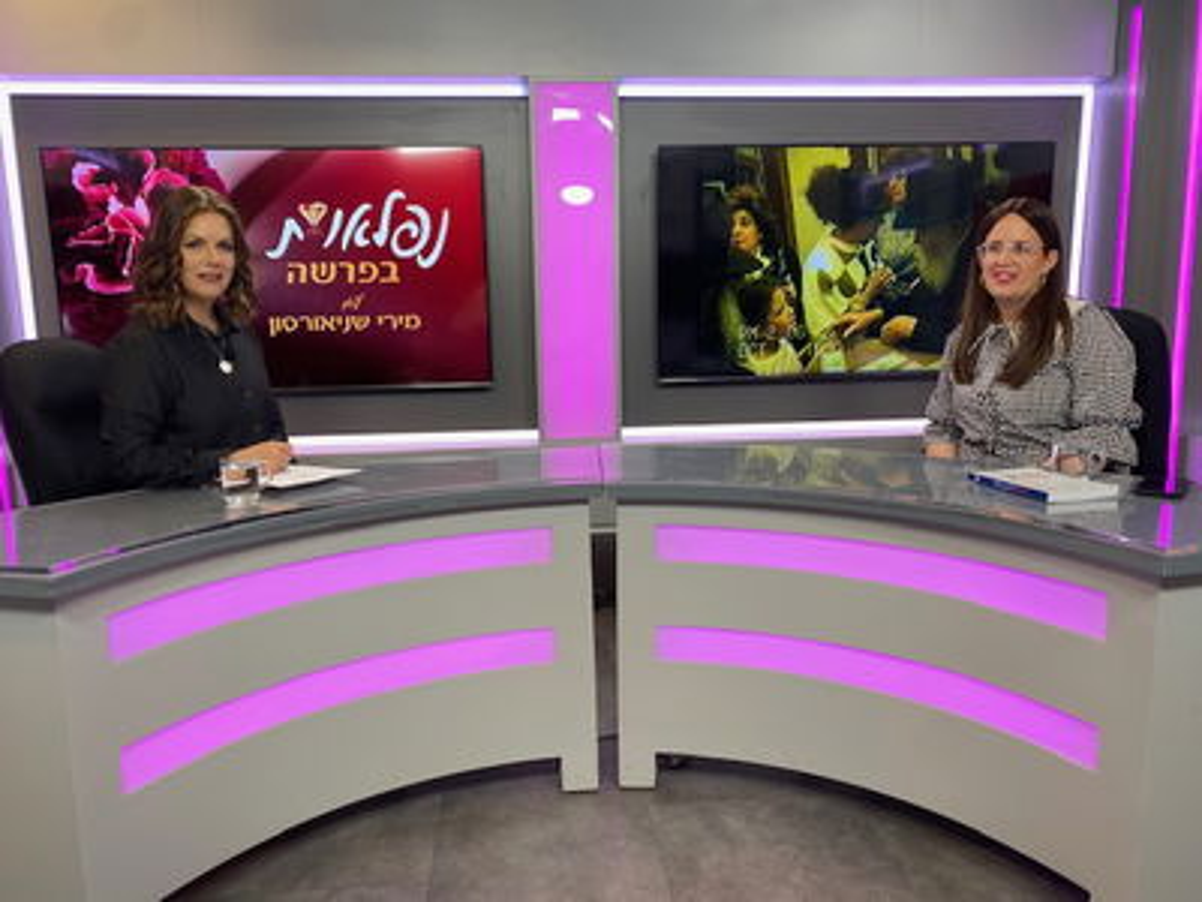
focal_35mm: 26
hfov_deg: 67.3
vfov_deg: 53.1
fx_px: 903
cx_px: 601
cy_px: 451
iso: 50
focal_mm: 4.25
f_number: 1.8
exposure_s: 1/100
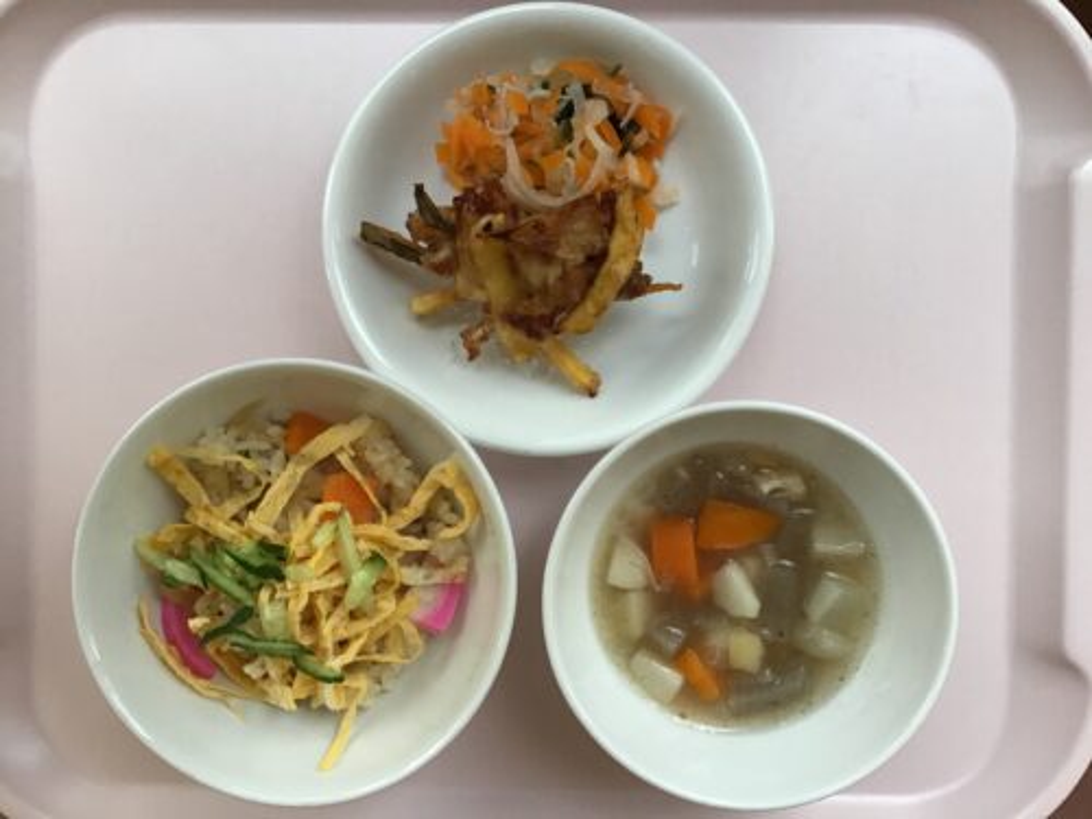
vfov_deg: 45.4
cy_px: 410
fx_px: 978
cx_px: 546
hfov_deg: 58.4
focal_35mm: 31
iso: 25
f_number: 2.4
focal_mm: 3.3
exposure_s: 1/40
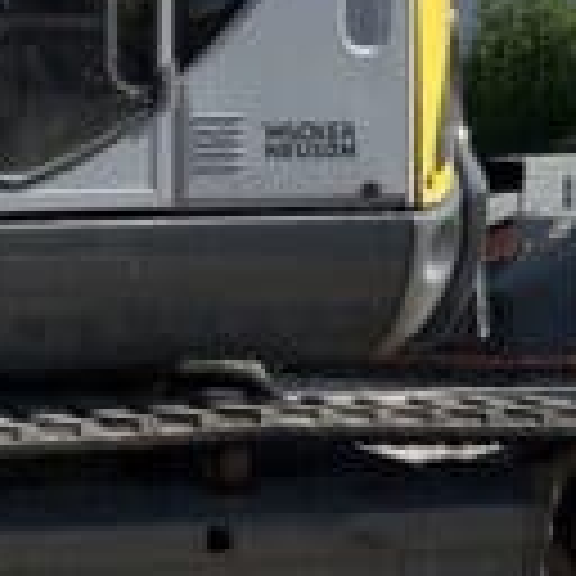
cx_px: -549
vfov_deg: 8.8
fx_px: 3746
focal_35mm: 199
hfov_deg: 8.4
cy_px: 86
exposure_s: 1/5000
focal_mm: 6.86
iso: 64
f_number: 1.78
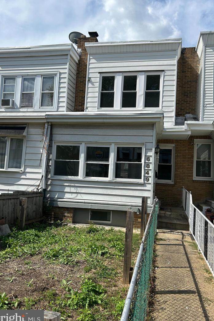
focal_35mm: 28
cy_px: 161
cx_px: 115
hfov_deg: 46.4
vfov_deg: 65.5
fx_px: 250
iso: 50
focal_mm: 5.7
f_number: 1.5
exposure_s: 1/4274
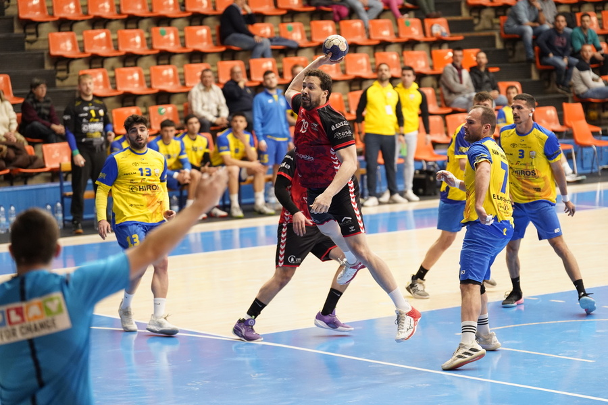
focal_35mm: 131
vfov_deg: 10.5
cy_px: 202
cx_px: 304
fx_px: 2212
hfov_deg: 15.6
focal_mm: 131
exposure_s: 1/1600
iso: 4000
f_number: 2.8
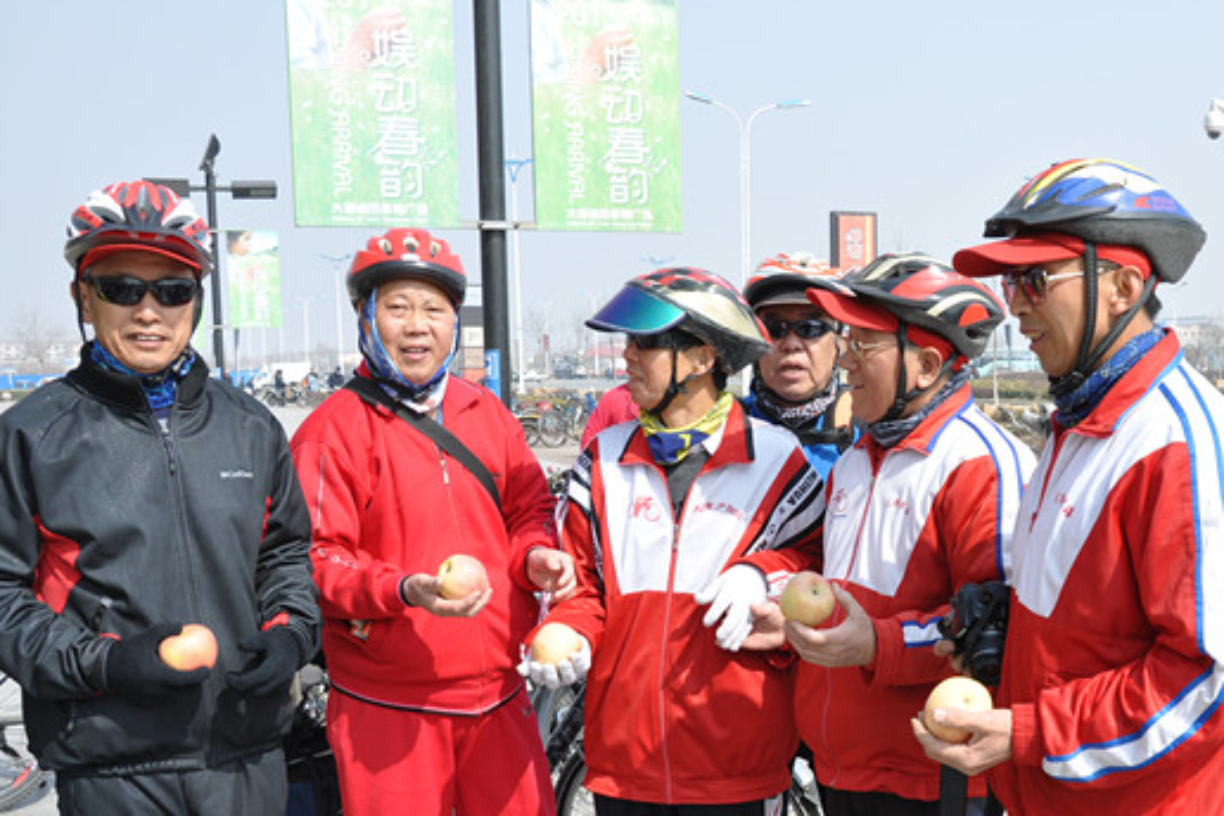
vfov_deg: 27.4
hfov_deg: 39.5
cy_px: 559
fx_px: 1658
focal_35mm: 49
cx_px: 906
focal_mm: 21
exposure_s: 1/250
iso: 200
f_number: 8
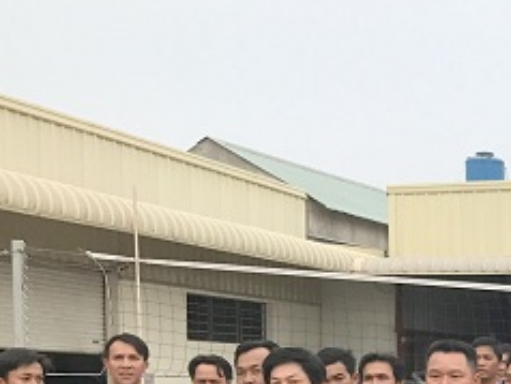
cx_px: 730
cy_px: 459
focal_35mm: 94
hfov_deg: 18.8
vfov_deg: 15.2
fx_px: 1389
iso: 20
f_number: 1.8
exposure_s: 1/912
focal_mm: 3.99
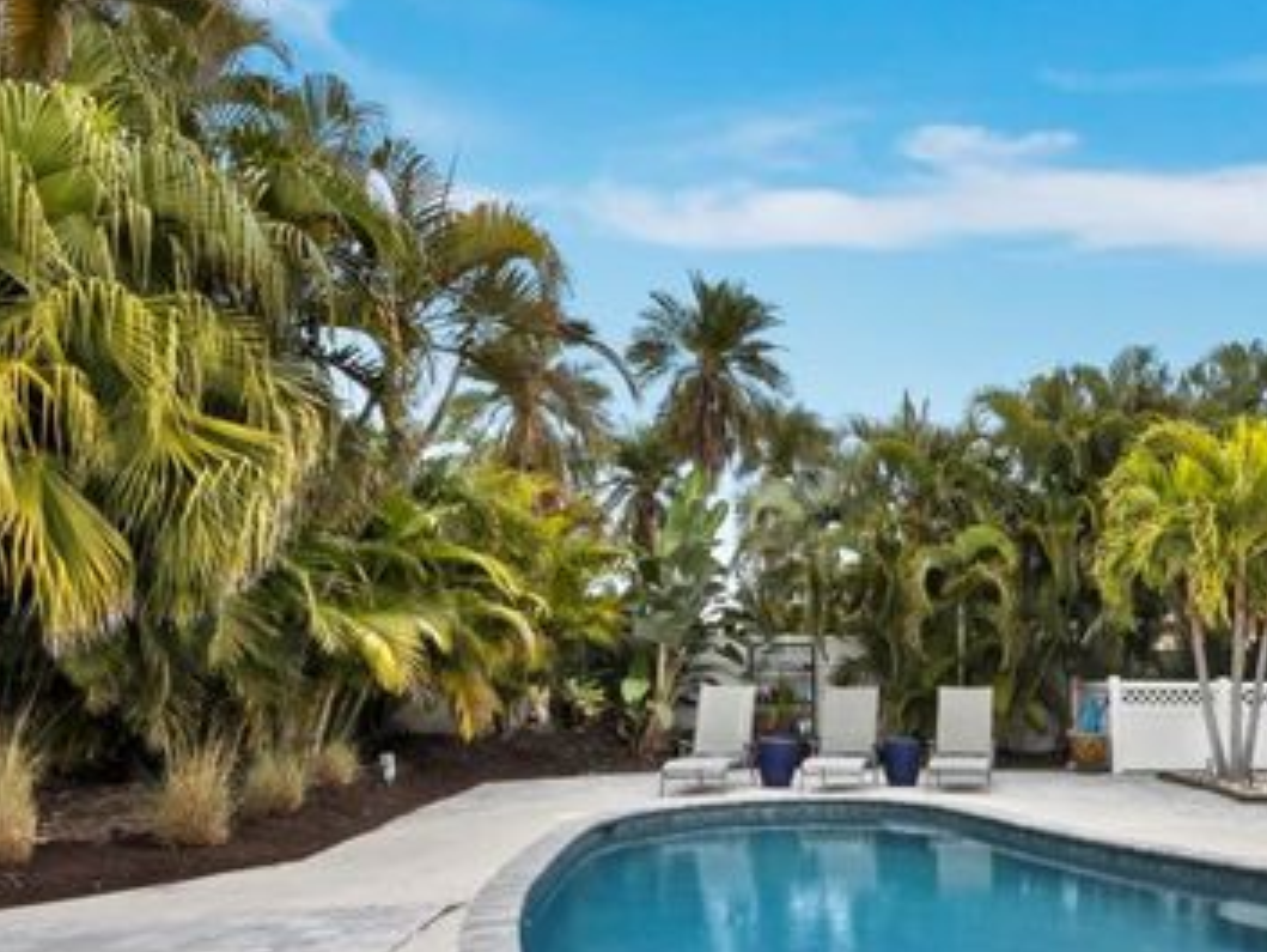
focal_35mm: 28
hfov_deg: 57.6
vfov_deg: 48.1
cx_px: 1050
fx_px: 1025
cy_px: 702
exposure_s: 1/50
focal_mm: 7
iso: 320
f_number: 14
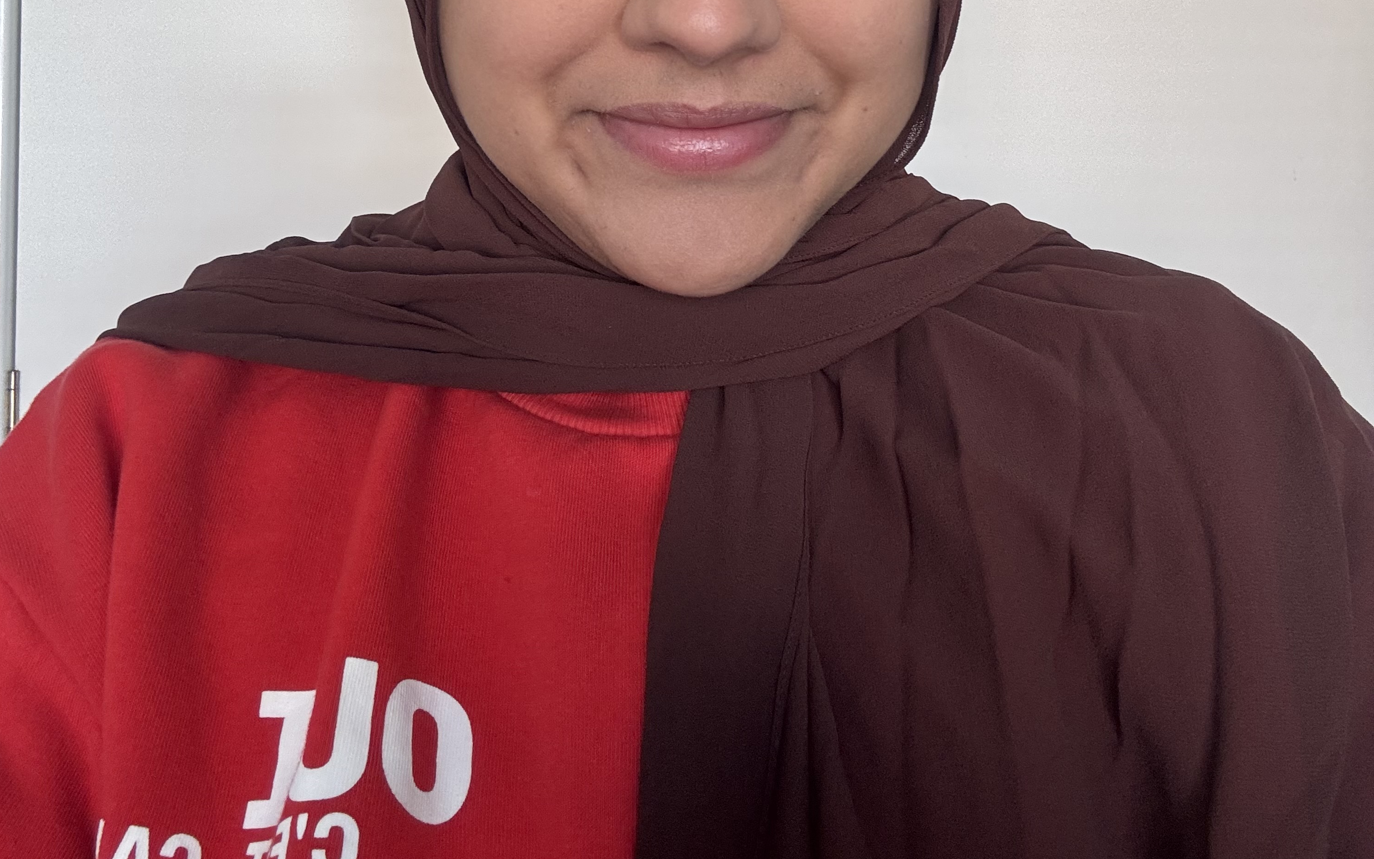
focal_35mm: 33
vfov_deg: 37.3
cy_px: 200
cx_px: 677
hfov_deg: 58.1
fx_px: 1236
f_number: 1.9
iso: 125
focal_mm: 2.69
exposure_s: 1/60
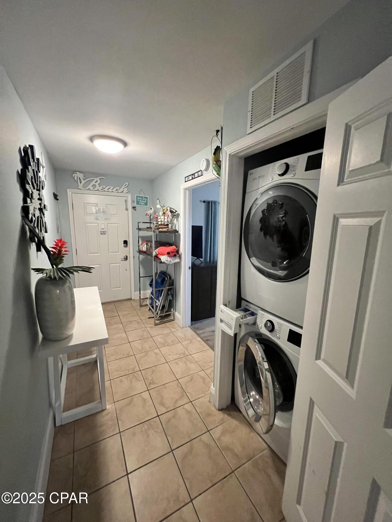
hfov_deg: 89.9
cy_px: 261
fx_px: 196
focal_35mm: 13
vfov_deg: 106.2
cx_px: 196
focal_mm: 1.57
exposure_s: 1/60
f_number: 1.8
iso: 1000
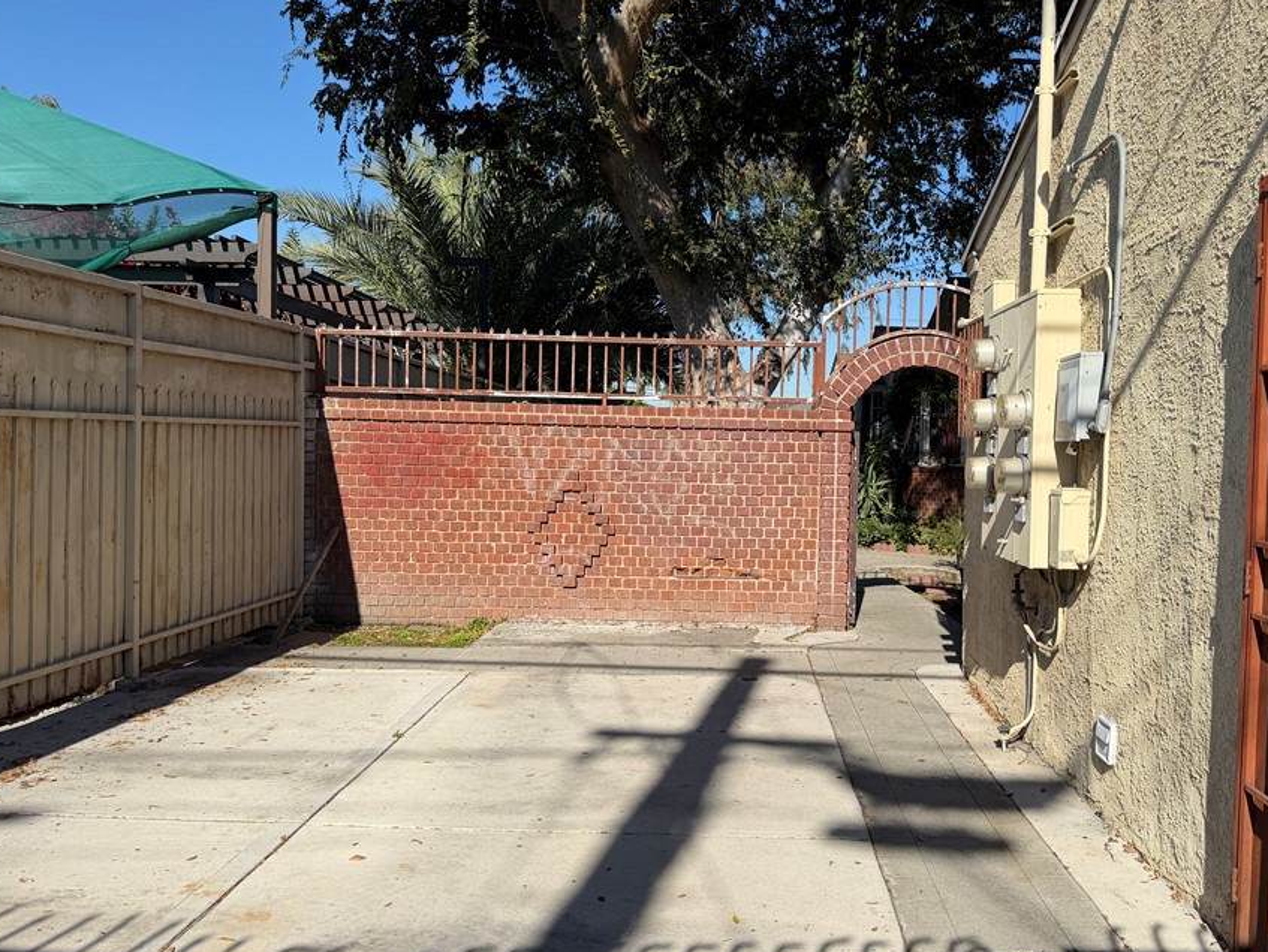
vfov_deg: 48.3
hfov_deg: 61.2
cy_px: 467
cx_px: 744
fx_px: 1063
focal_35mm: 29
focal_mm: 6.76
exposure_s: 1/6173
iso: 80
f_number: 1.78
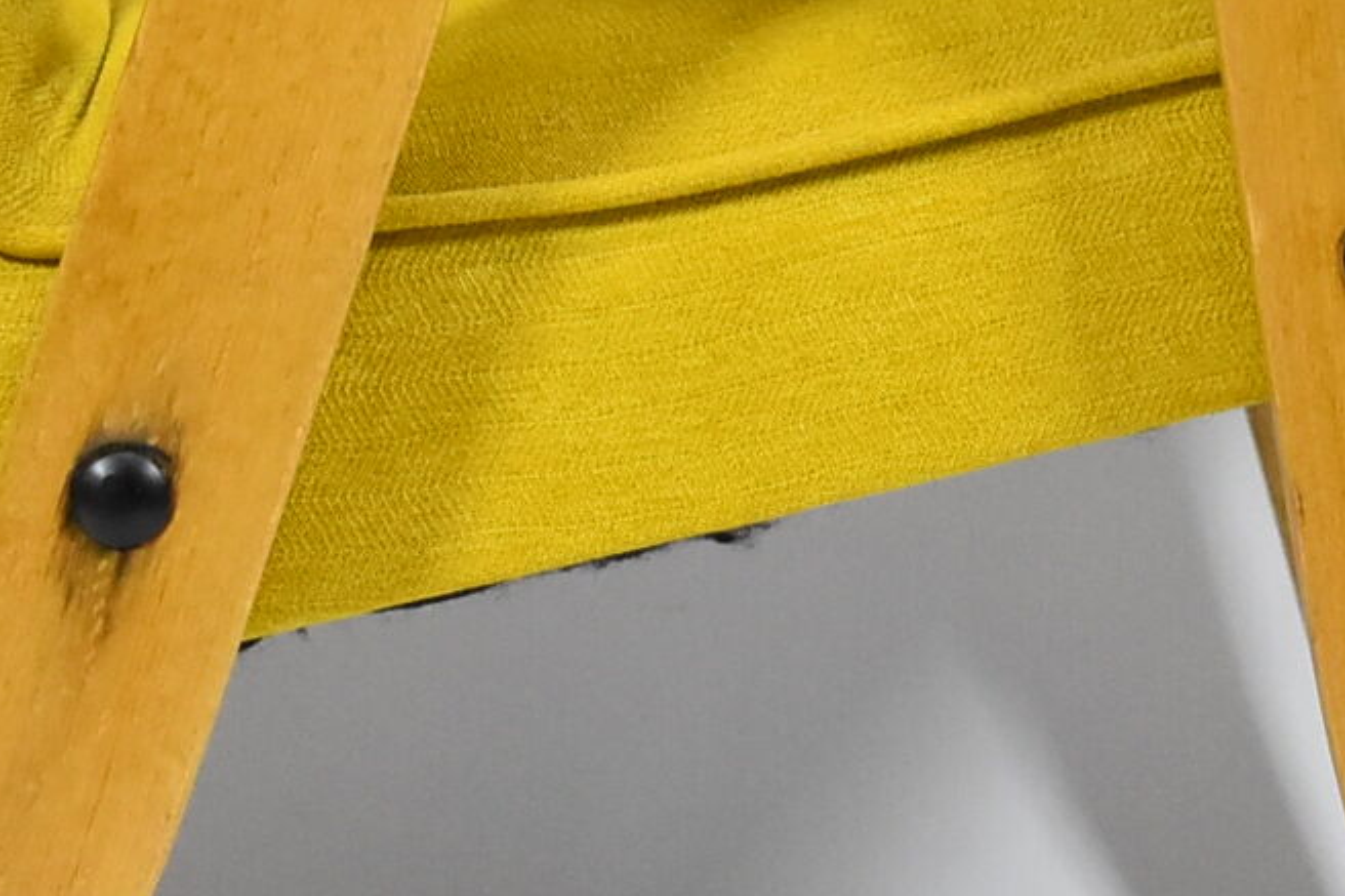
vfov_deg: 5.0
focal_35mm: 274
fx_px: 10234
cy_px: 176
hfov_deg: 7.5
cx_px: 574
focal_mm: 40
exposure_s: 1/125
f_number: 5
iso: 1600
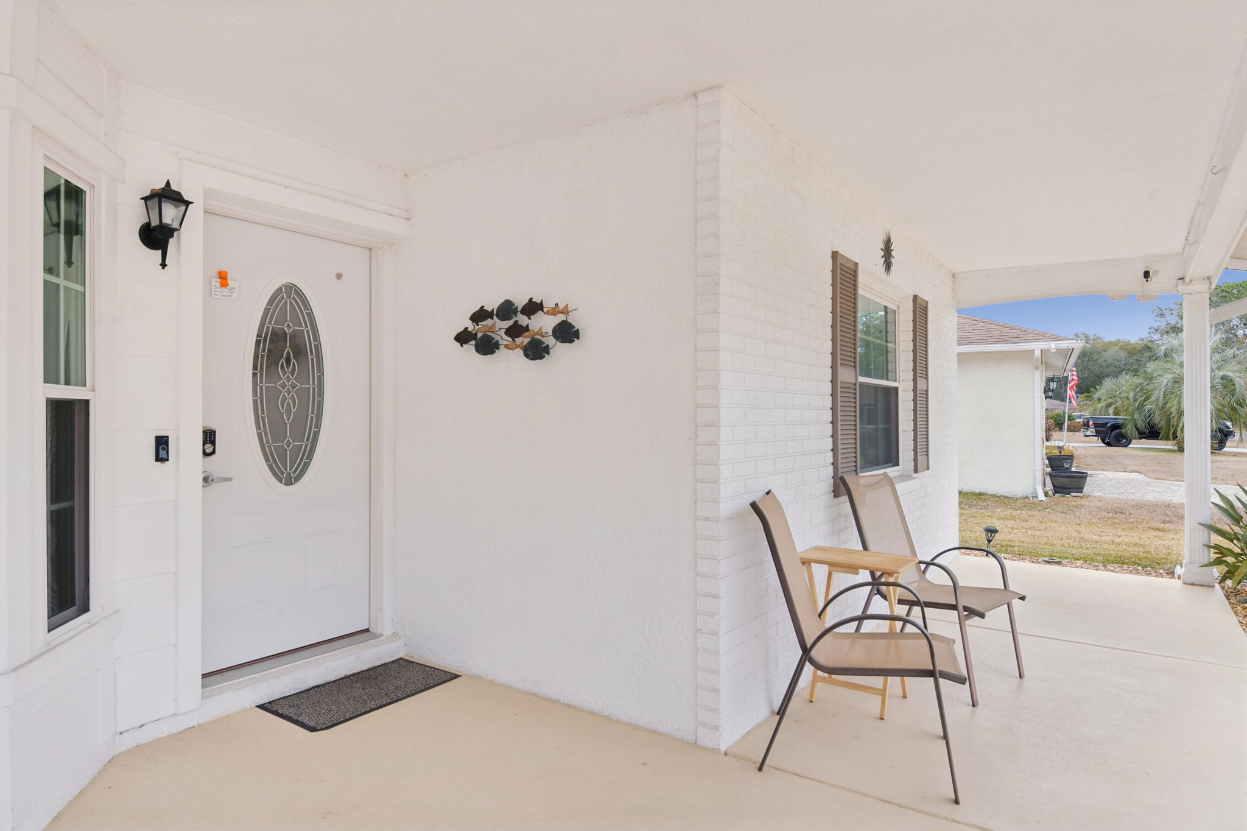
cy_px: 416
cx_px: 624
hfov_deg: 81.2
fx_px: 727
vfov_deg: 59.5
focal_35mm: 21
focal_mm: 21
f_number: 8
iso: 400
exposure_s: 1/125
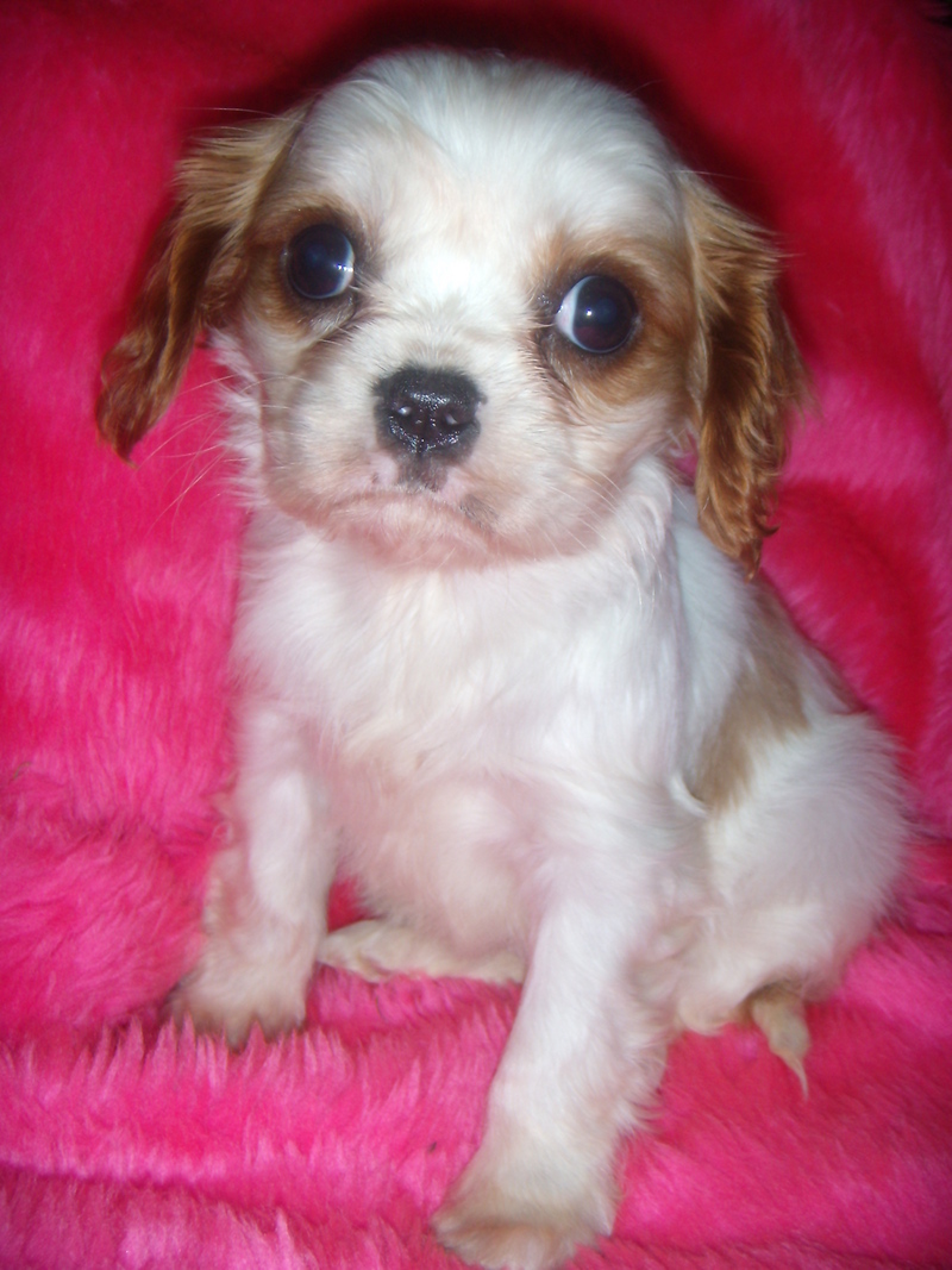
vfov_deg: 49.0
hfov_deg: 37.7
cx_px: 476
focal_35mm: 38
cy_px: 635
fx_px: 1394
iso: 64
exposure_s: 1/60.2
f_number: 3.5
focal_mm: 6.4
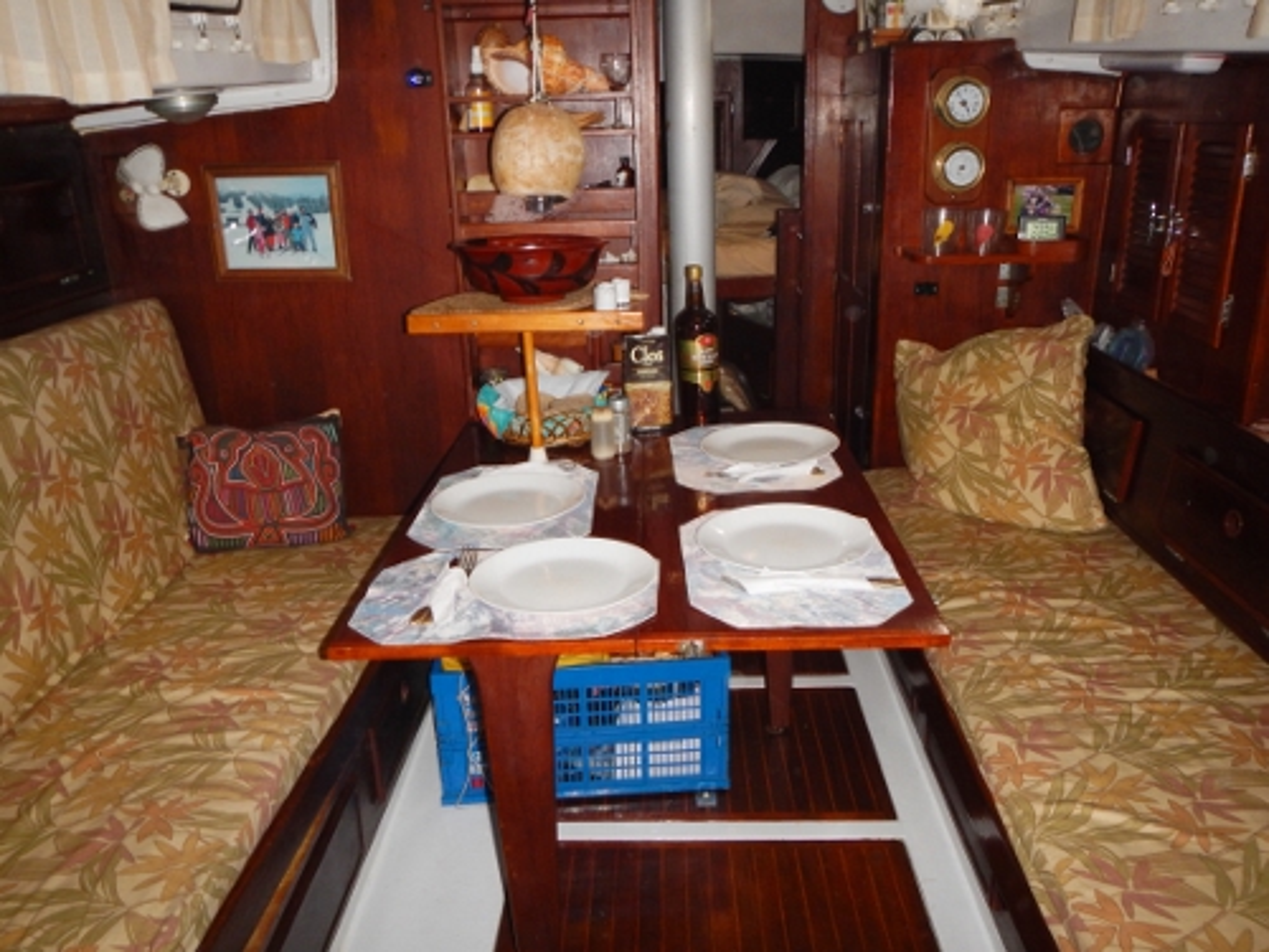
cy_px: 476
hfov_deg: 63.4
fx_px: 1026
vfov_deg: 49.7
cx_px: 634
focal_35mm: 28
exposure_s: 1/30
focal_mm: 5
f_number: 3.9
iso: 200
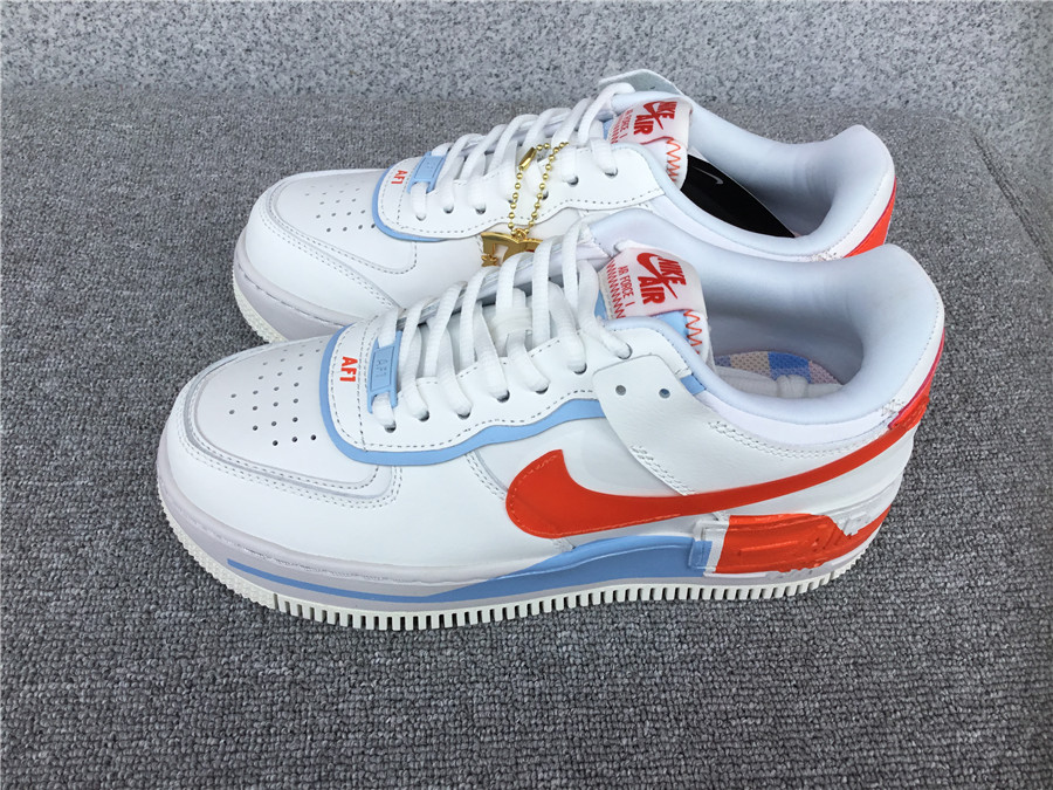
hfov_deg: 58.4
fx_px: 943
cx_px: 526
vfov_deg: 45.4
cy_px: 395
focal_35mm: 31
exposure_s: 1/574
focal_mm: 3.3
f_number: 2.4
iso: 25
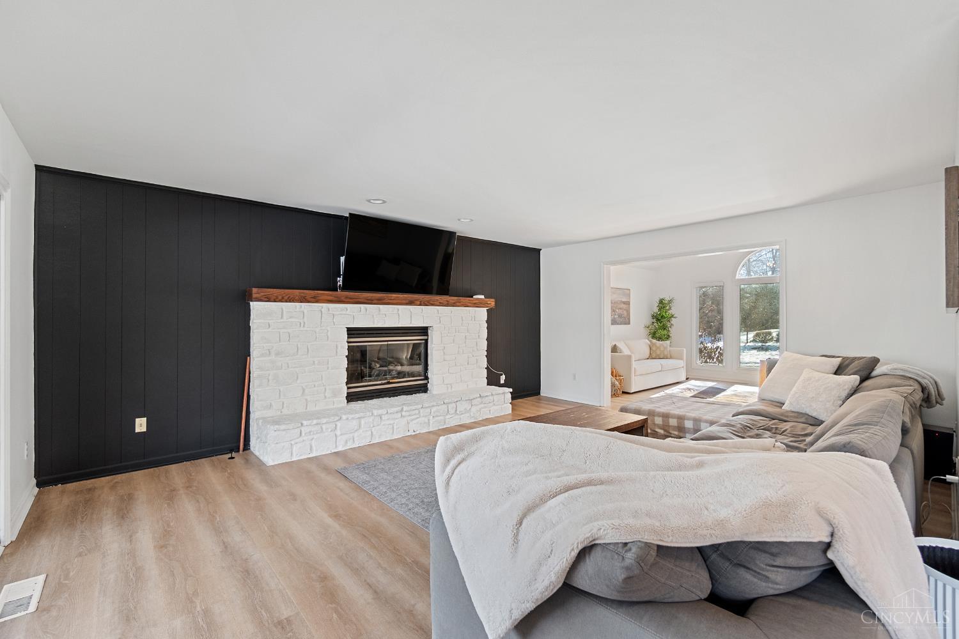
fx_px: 400
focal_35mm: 15
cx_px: 480
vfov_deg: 77.3
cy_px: 320
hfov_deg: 100.4
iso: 400
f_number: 4
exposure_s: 1/20
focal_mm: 10
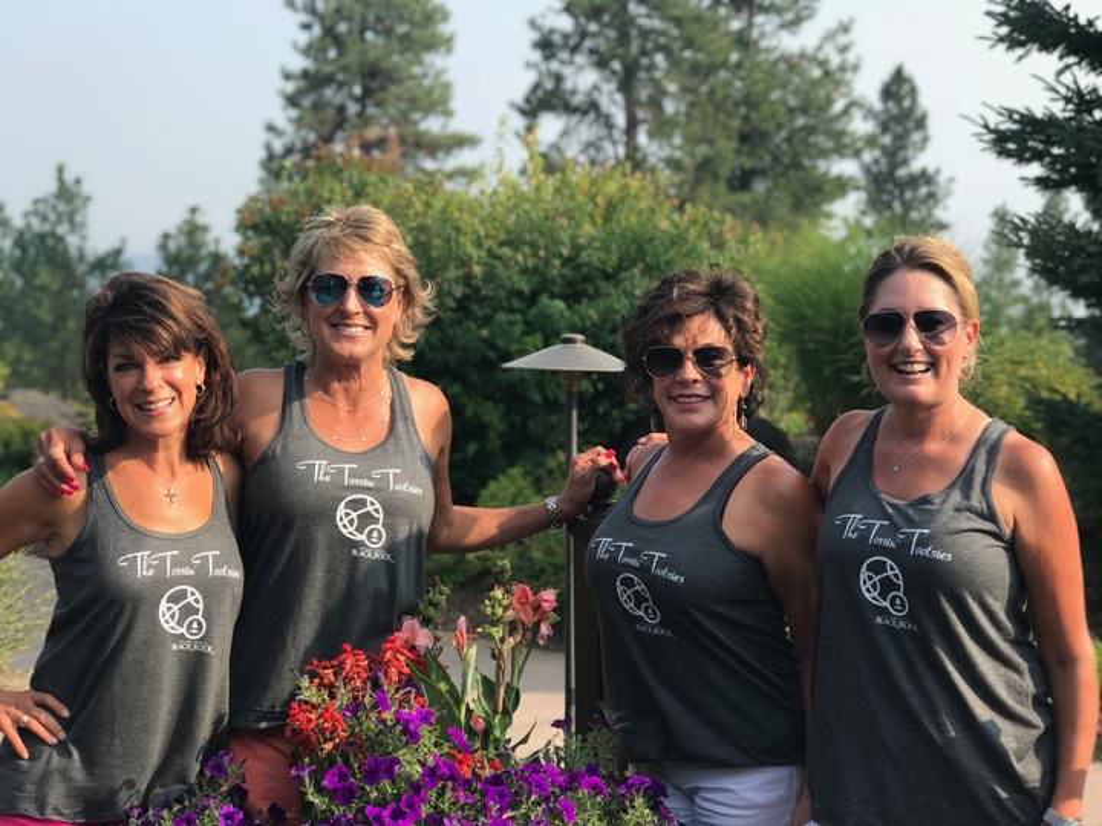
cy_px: 413
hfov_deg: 33.8
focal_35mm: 57
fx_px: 1815
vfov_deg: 25.7
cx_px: 551
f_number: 2.8
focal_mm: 6.6
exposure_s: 1/311
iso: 20
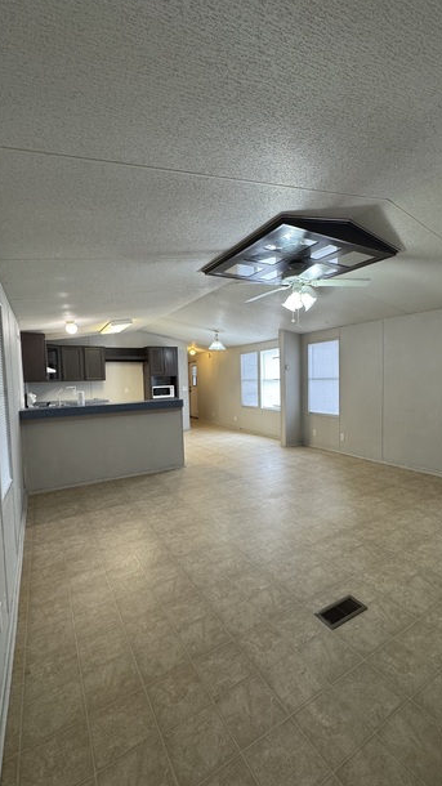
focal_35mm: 16
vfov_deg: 99.4
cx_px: 250
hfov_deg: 66.8
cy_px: 396
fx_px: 333
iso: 250
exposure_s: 1/120
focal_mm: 2.22
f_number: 2.2
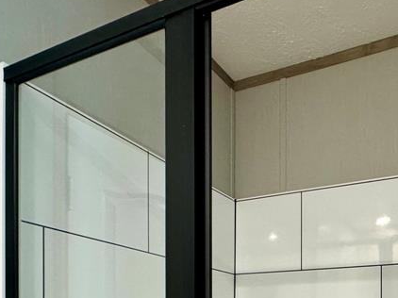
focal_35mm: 34
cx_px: 308
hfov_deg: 51.2
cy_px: 334
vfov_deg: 35.3
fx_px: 391
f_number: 2.2
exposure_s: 1/120
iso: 320
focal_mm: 2.22
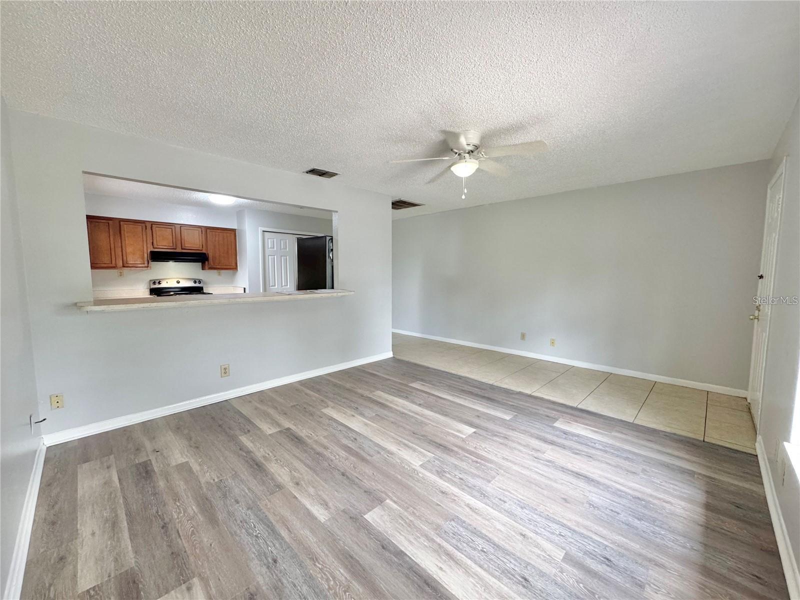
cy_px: 300
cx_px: 400
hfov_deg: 102.1
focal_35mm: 14
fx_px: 324
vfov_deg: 85.7
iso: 250
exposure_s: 1/120
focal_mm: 2.22
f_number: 2.2
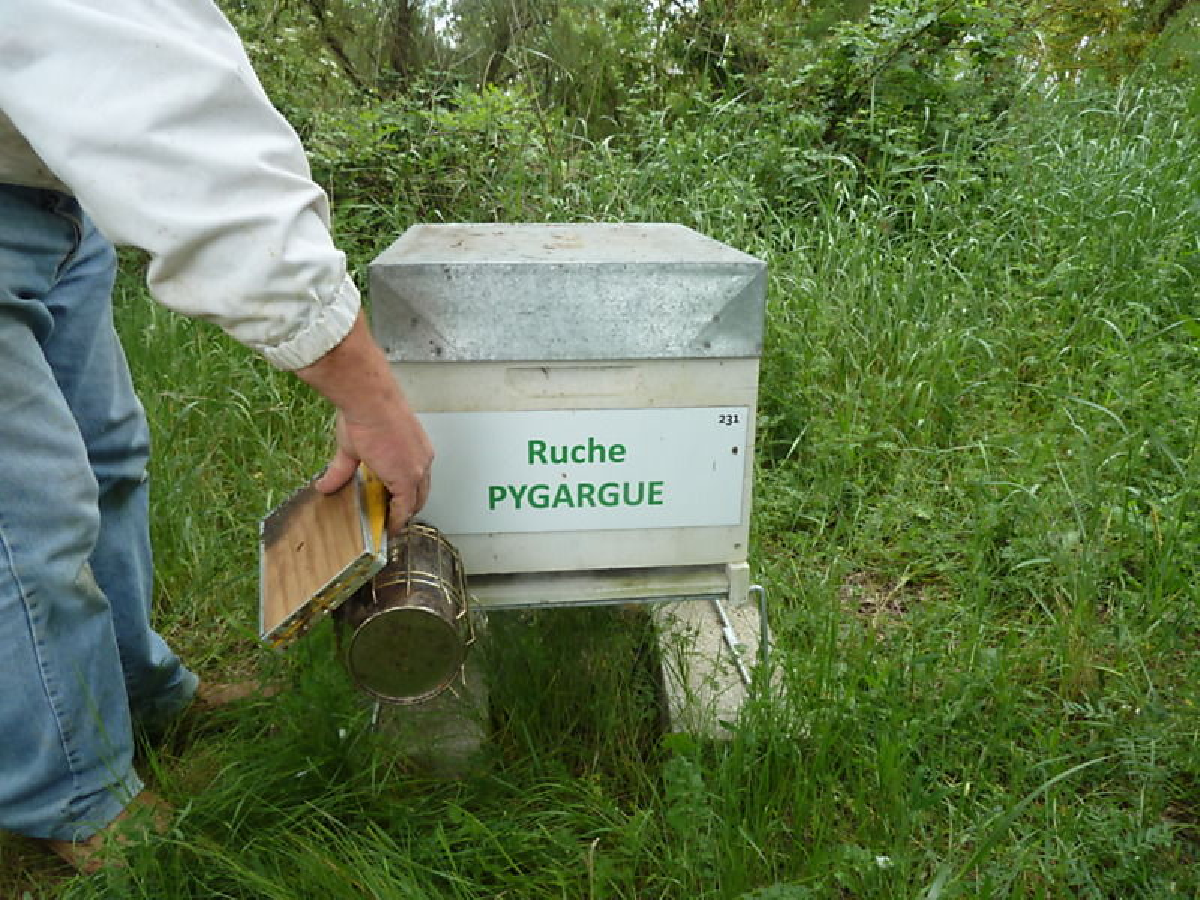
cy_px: 450
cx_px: 600
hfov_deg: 69.4
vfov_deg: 54.9
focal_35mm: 25
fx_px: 867
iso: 80
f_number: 3.3
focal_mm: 4.1
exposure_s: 1/80
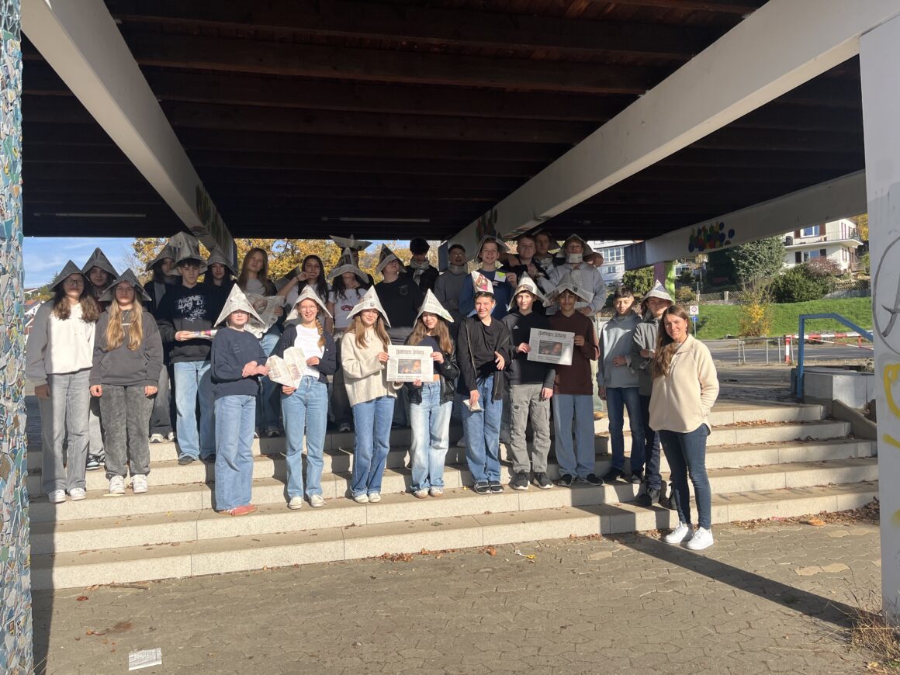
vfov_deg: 53.1
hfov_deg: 67.3
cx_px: 450
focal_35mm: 26
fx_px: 676
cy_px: 338
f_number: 1.6
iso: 50
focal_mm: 5.1
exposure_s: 1/2755
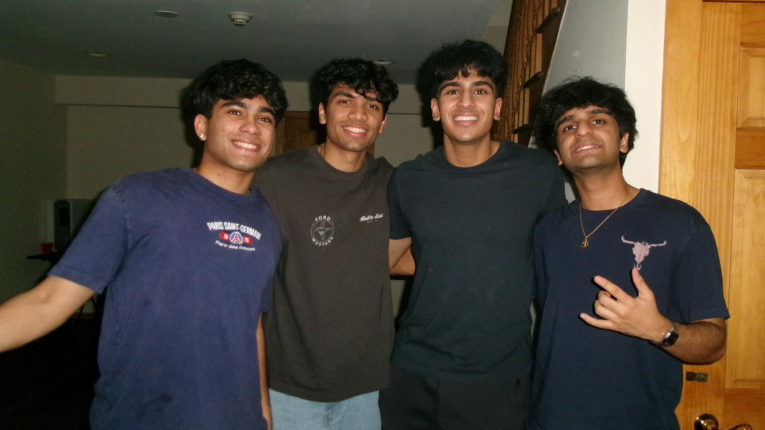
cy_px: 216
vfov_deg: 37.8
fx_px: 629
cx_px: 387
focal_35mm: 31
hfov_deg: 62.6
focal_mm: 5.1
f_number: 3.9
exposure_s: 1/34
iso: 640
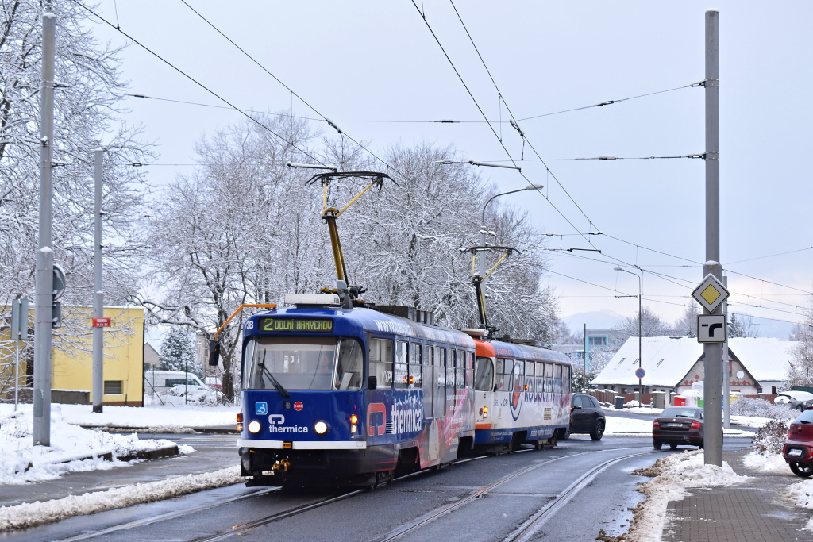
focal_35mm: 68
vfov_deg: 20.2
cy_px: 271
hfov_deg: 29.9
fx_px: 1524
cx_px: 406
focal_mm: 45
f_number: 7.1
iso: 320
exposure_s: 1/200
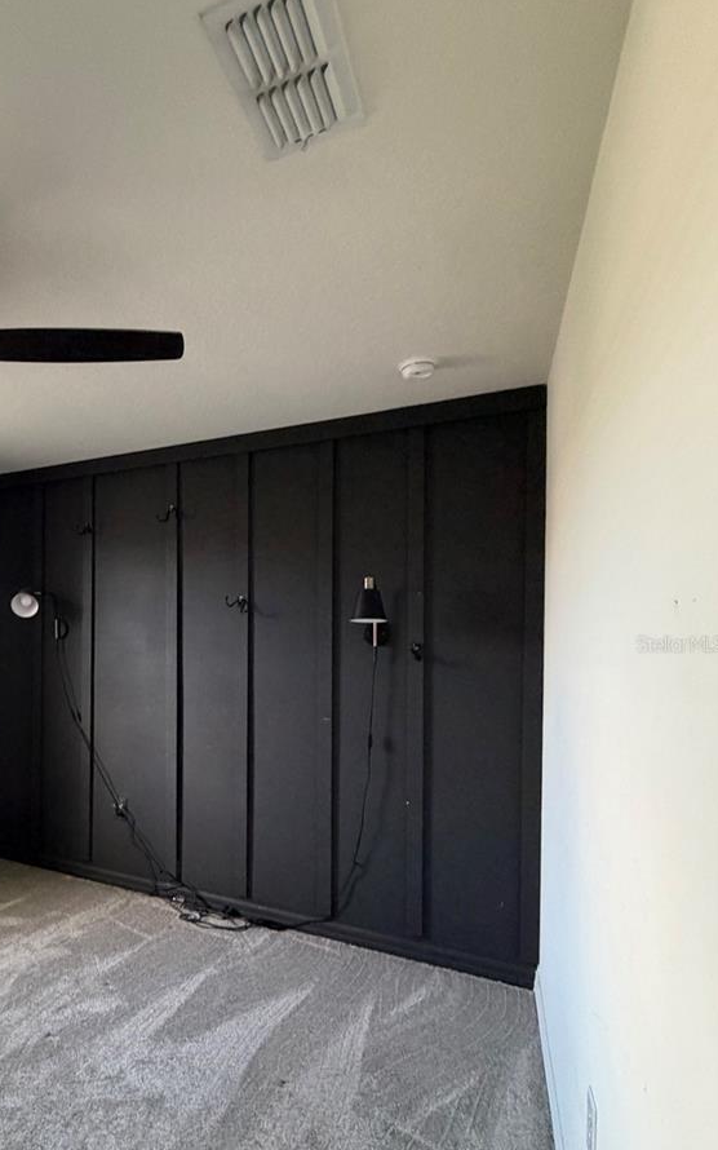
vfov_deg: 84.7
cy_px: 643
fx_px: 626
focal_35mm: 20
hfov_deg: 55.6
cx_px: 147
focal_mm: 2.22
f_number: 2.2
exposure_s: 1/60
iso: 400
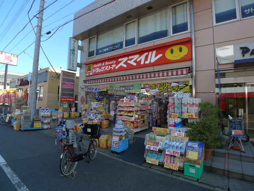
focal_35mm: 24
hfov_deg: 71.6
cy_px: 96
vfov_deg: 56.8
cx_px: 127
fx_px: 176
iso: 80
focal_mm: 5.1
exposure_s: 1/400
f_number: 2.8
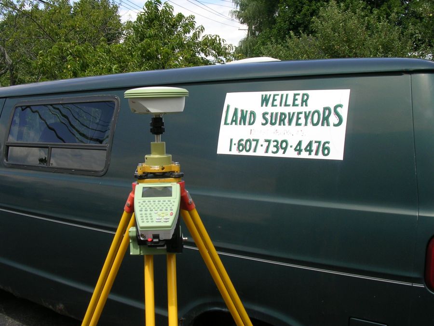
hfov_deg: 49.0
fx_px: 476
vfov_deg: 37.7
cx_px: 217
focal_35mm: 38
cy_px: 163
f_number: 5.6
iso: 50
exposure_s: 1/211
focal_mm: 5.8
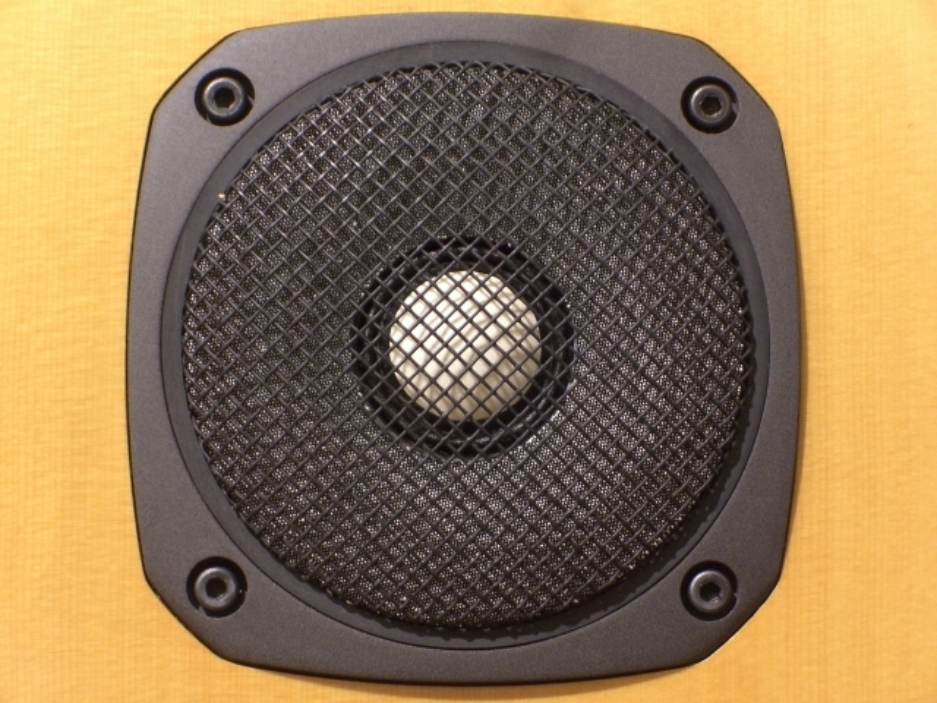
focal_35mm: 114
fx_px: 3086
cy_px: 352
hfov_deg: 17.3
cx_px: 468
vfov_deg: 13.0
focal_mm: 23.7
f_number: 5.1
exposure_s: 1/4
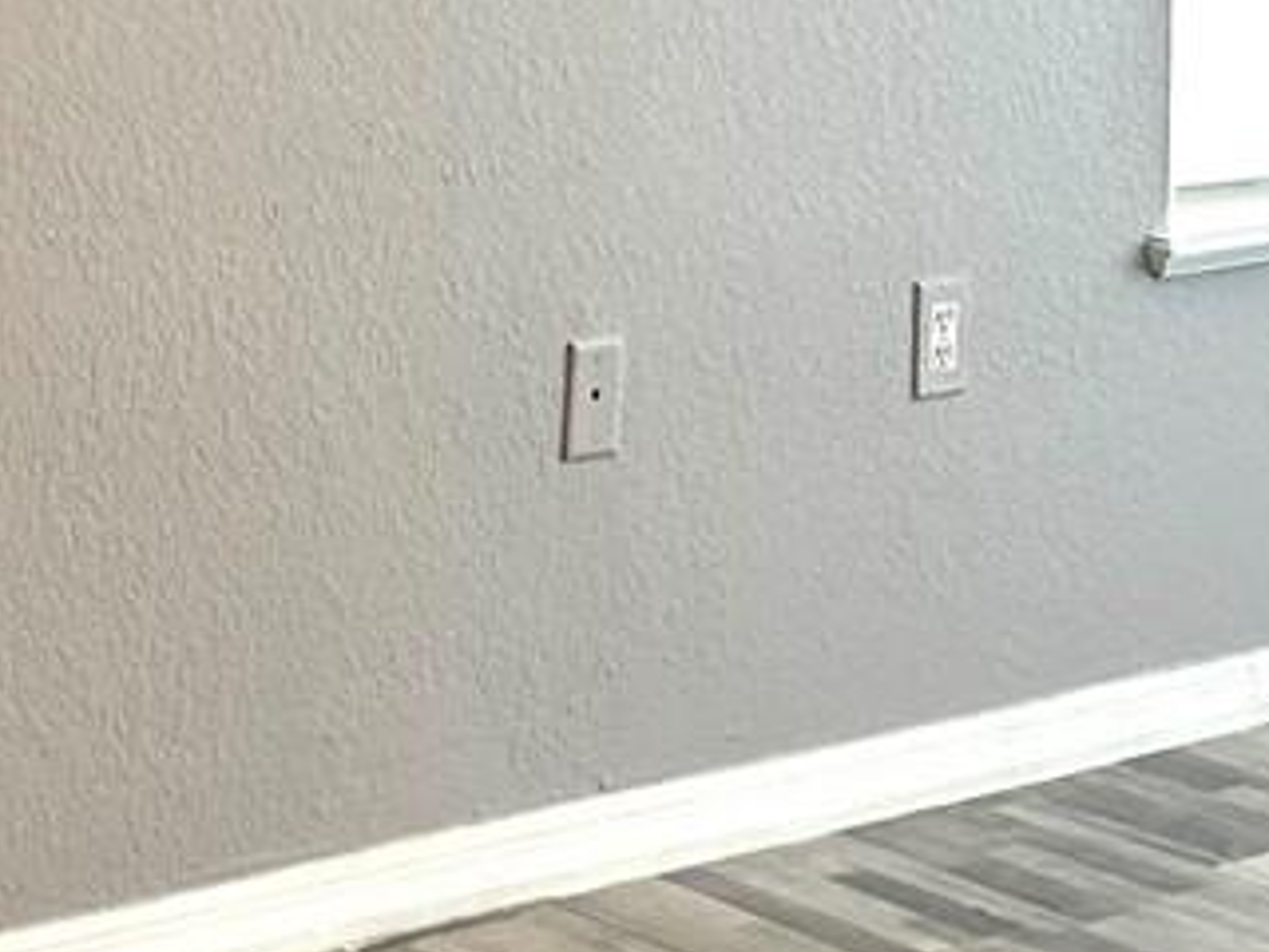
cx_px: -99
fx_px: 4766
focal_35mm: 130
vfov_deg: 10.8
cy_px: -670
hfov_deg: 14.8
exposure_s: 1/120
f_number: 1.5
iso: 100
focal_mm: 5.7
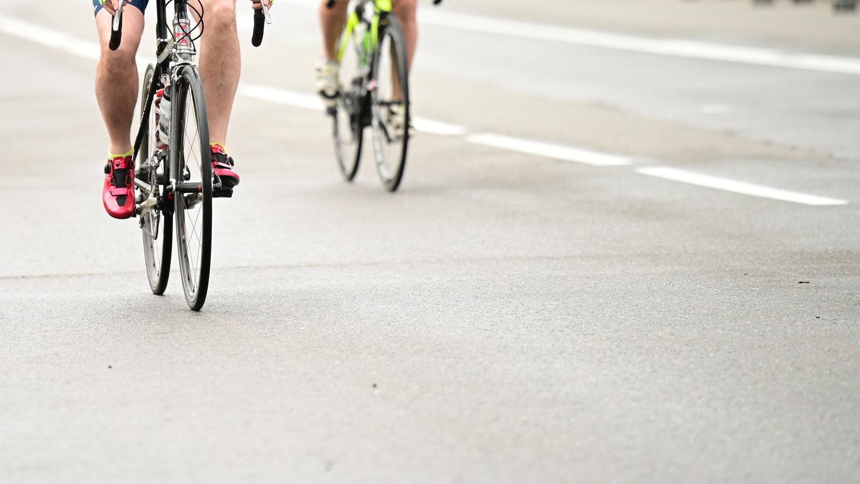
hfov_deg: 6.5
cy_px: 41
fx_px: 7594
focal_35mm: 333
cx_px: 222
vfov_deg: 3.6
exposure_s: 1/1000
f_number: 2.8
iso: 200
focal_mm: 200
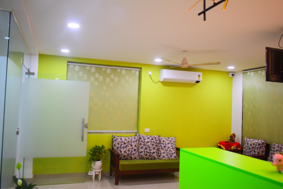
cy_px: 94
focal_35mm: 32
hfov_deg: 59.5
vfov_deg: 41.7
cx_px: 142
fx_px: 248
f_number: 4
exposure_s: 1/60
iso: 400
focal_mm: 21
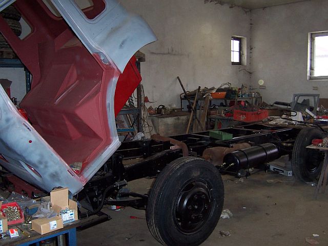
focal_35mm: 35
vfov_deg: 40.7
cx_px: 164
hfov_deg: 52.6
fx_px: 332
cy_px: 123
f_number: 2.8
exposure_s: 1/30
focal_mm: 5.6
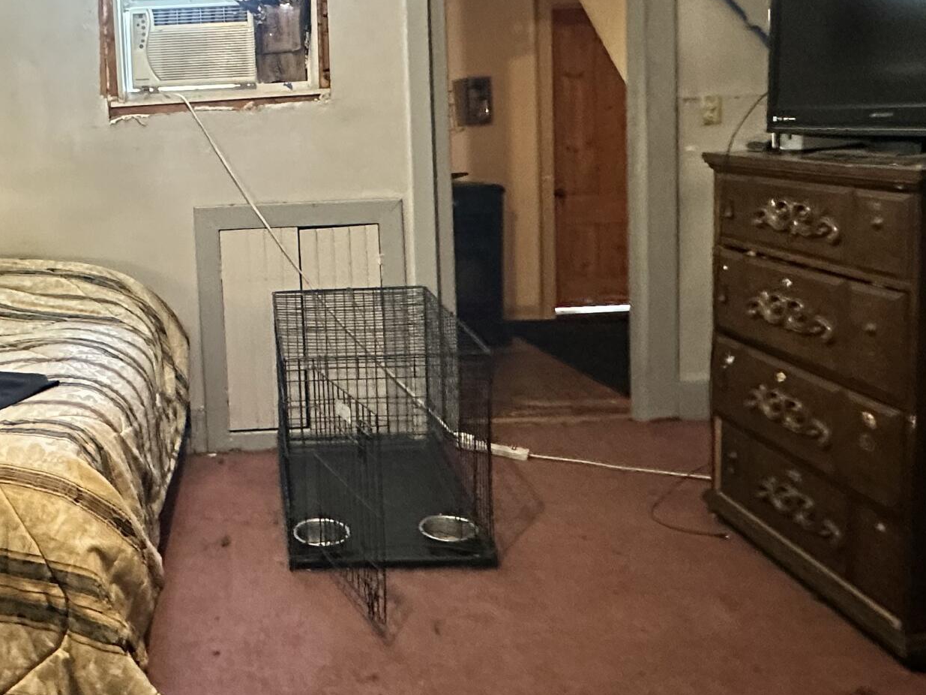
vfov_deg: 41.0
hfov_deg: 51.0
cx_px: 200
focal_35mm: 34
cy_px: 203
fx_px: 909
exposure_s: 1/60
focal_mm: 2.22
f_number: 2.2
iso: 1000
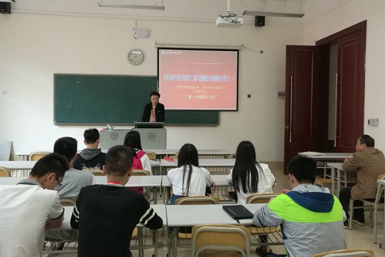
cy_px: 111
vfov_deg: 44.8
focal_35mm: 29
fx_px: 310
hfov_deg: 63.7
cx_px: 193
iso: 250
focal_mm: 4.04
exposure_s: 1/33.3
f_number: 2
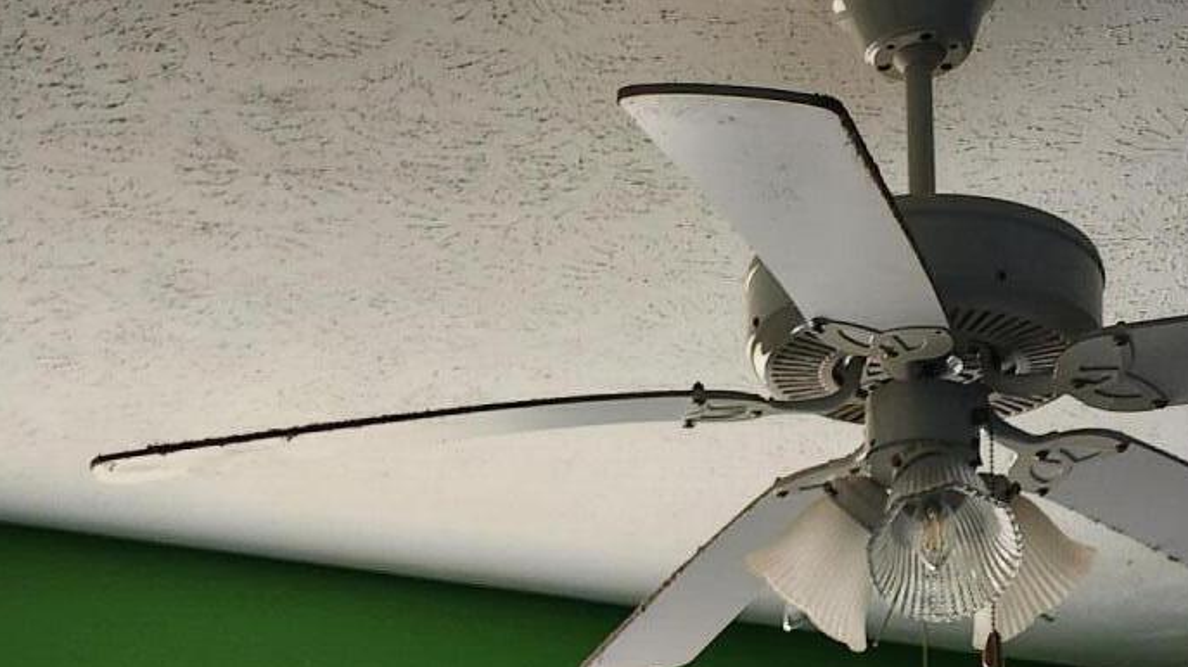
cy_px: 1697
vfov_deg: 12.3
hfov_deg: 28.7
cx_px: 849
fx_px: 2299
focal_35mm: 73
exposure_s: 1/120
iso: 320
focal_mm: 5.4
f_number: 1.8
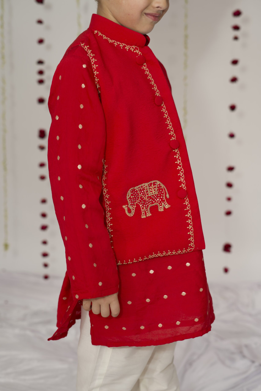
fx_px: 544
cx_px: 130
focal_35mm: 50
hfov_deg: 27.0
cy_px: 196
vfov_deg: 39.6
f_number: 3.2
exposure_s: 1/250
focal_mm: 50
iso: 80
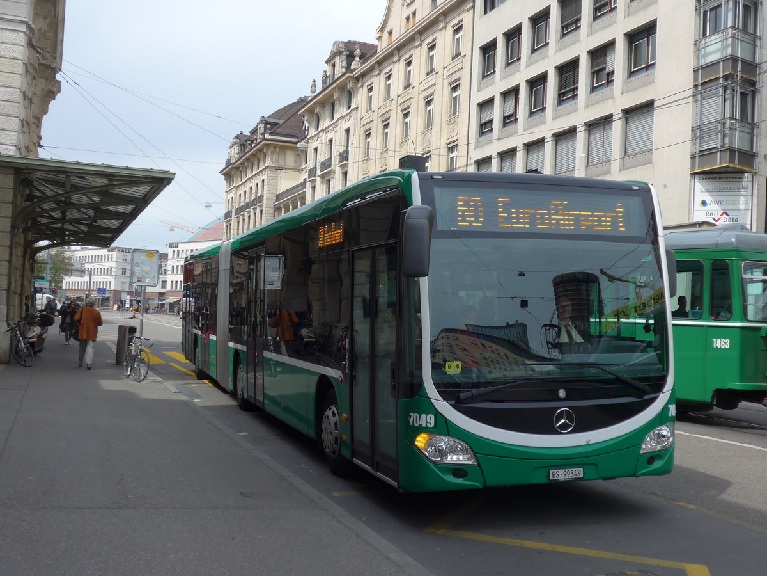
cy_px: 288
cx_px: 384
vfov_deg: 35.1
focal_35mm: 41
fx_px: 908
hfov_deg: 45.8
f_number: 2.8
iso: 80
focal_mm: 8.4
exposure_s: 1/1000
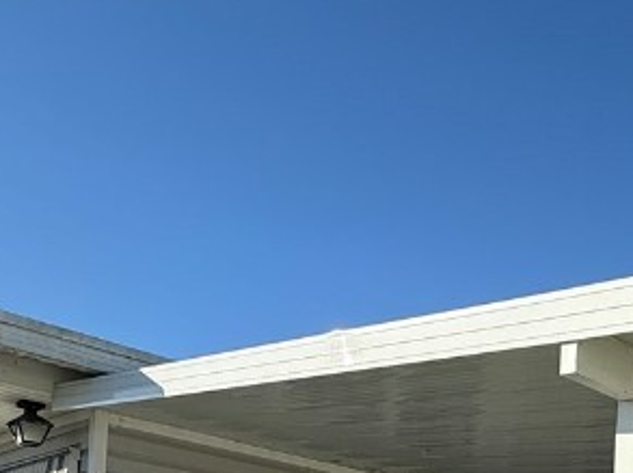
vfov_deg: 25.0
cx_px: 486
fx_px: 895
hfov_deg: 37.8
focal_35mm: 49
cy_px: 641
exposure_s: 1/1848
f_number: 2.2
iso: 50
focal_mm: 2.22
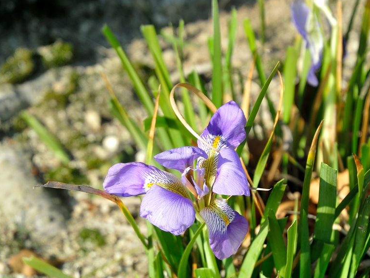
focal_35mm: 244
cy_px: 157
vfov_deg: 6.1
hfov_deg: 8.1
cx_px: 192
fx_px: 2609
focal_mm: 70
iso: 100
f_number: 4.5
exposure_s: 1/200
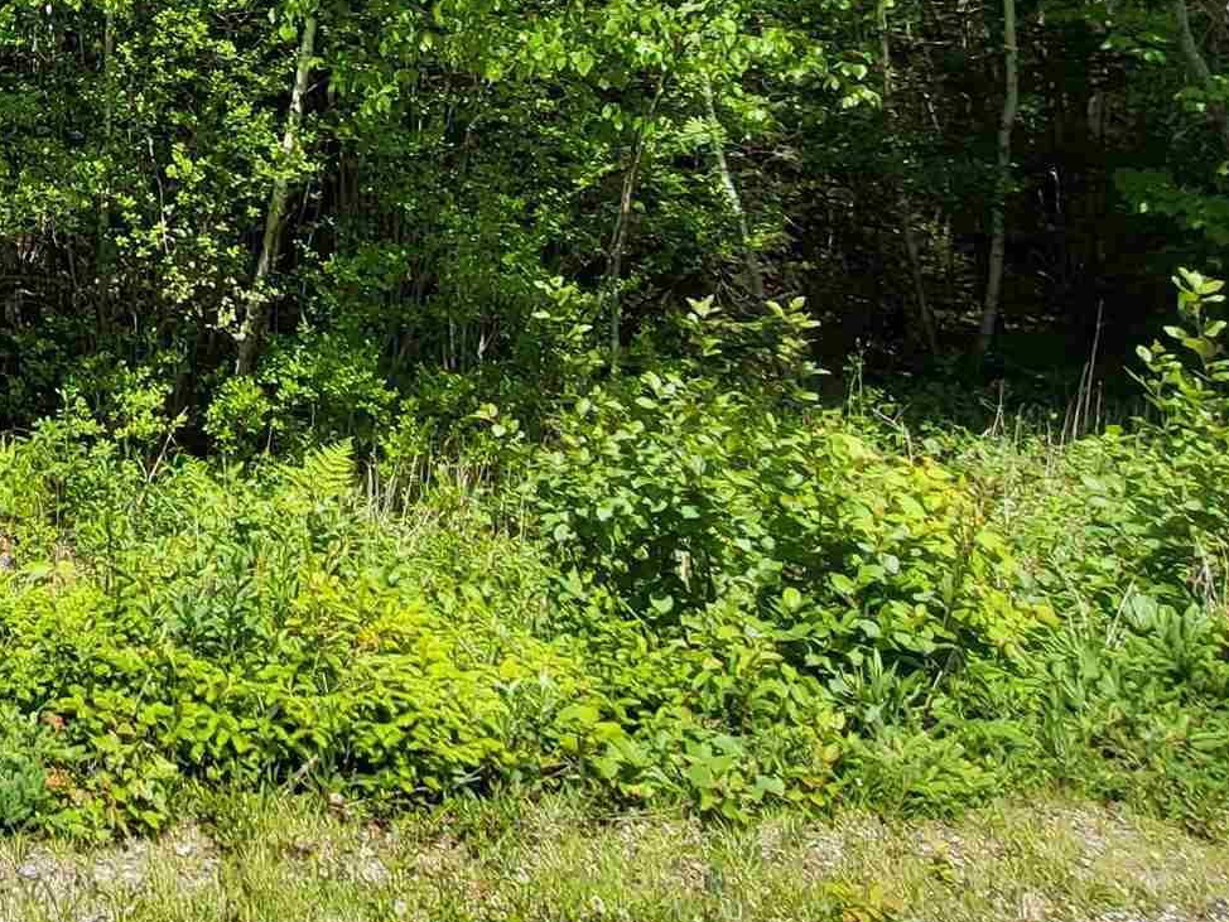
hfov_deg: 39.1
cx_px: -66
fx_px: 1456
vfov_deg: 30.8
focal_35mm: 41
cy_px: -130
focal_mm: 1.74
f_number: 2.2
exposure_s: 1/582
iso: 32
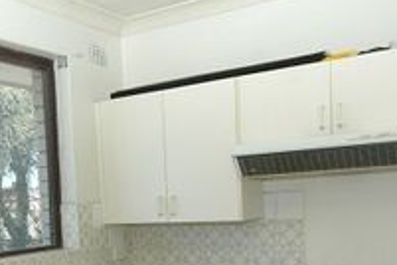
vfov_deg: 26.0
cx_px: 111
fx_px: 540
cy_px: 270
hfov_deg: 39.5
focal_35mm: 49
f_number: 9
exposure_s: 1/320
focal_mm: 14
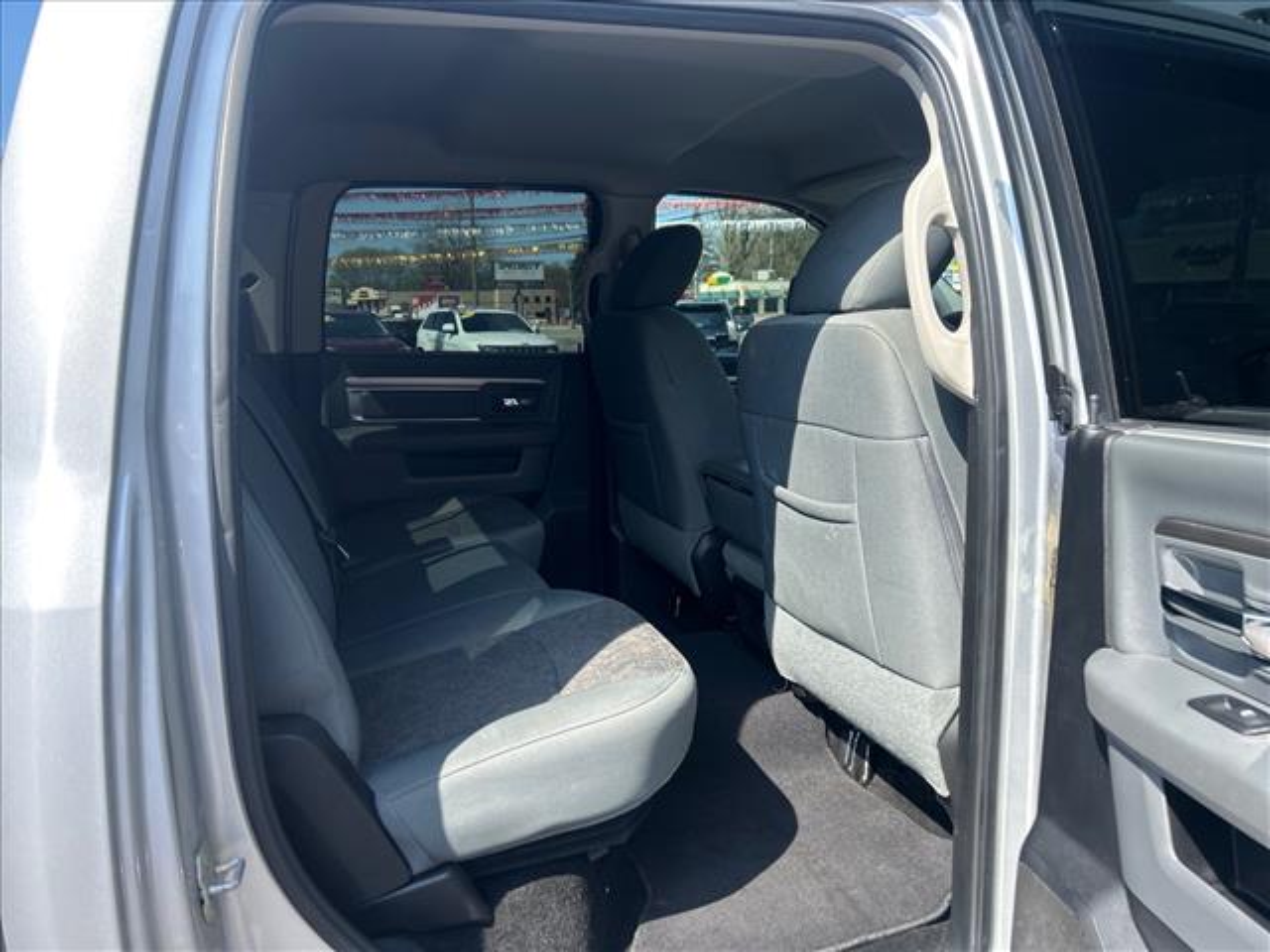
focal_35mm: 26
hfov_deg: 67.3
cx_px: 635
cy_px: 476
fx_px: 954
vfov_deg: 53.1
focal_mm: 5.7
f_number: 1.5
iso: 50
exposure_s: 1/949
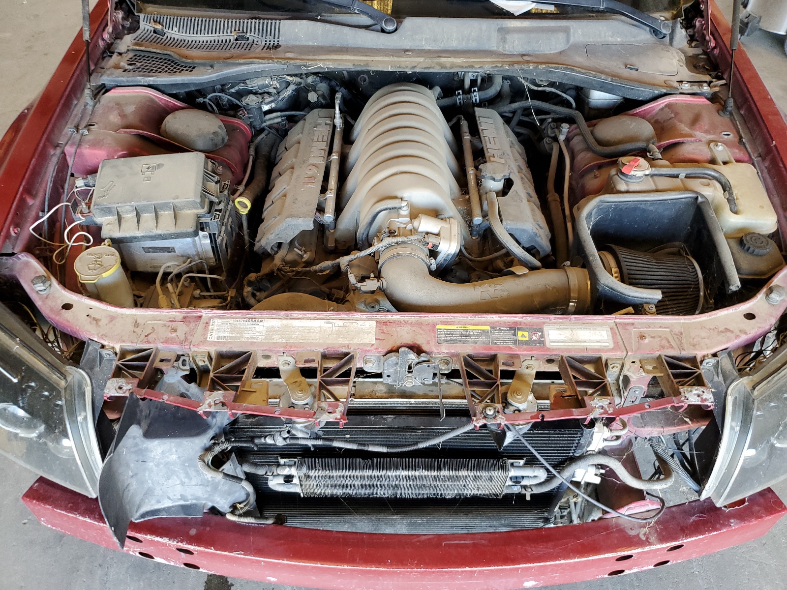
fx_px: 591
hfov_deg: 67.3
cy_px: 295
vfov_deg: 53.1
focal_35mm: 26
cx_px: 394
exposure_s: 1/60.2
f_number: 1.5
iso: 100
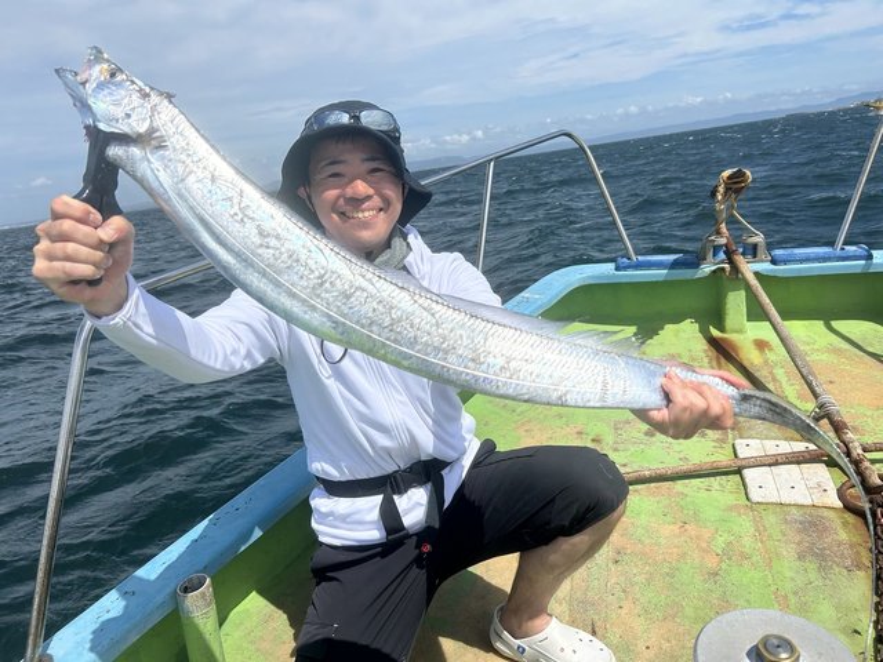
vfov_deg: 53.1
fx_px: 663
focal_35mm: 26
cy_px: 331
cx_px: 442
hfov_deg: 67.3
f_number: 1.5
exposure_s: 1/8000
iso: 50
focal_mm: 5.7
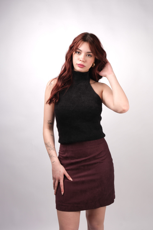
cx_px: 76
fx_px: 261
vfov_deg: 47.4
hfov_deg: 32.6
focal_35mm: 41
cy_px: 115
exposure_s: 1/125
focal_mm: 27.5
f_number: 9
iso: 100
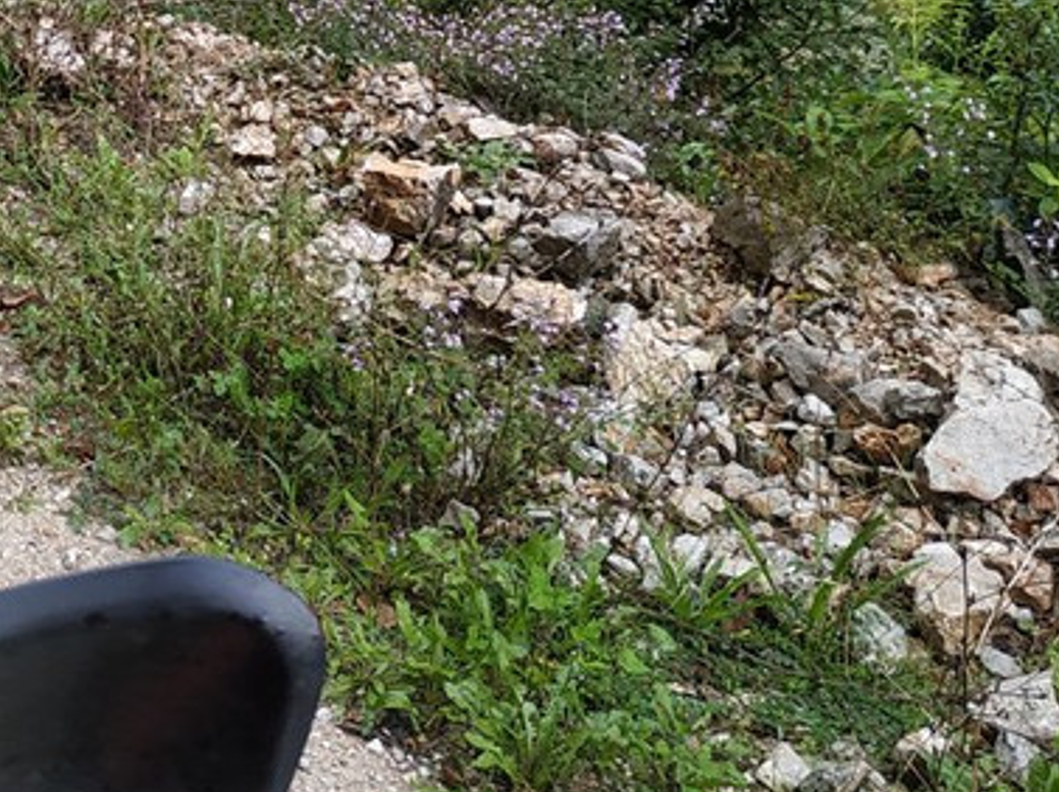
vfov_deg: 19.9
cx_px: 35
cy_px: -225
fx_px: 2078
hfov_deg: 27.2
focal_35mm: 68
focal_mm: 3.94
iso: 100
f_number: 1.9
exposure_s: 1/210
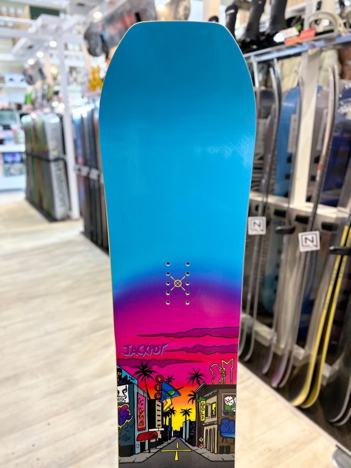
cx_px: 176
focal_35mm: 26
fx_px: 352
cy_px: 234
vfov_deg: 67.3
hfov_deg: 53.1
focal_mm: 5.7
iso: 125
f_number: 1.5
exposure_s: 1/50
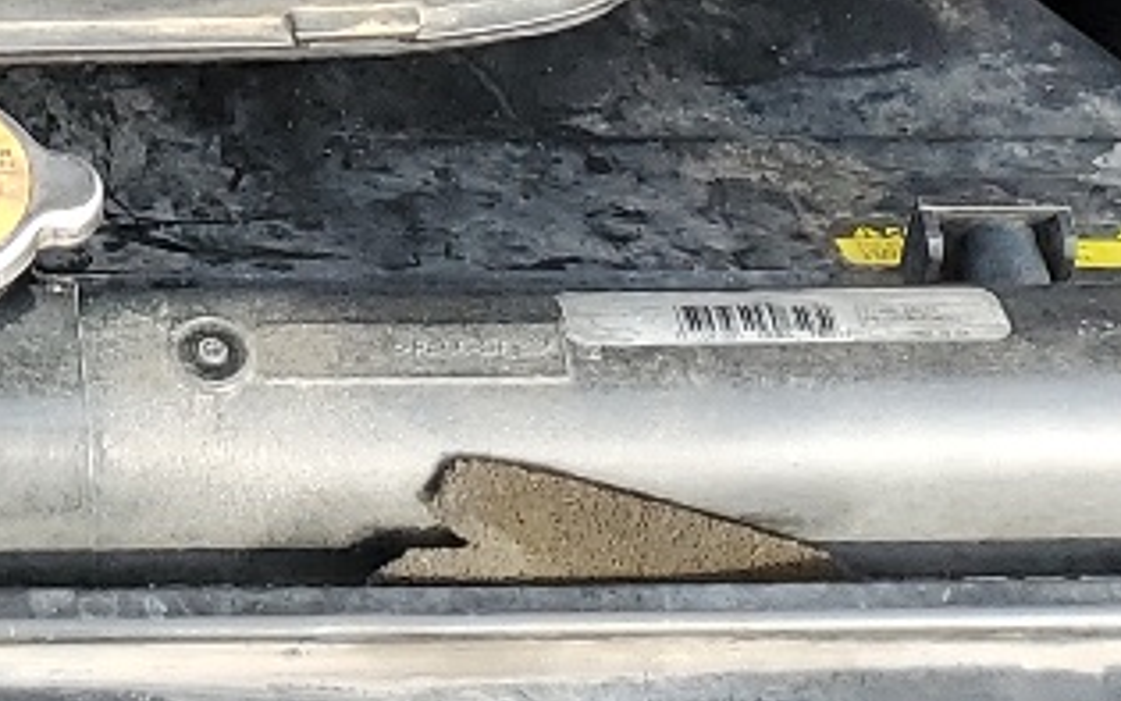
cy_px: -726
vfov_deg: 8.8
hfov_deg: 14.3
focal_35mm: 140
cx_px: -384
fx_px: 4278
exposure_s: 1/357
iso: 50
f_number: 1.5
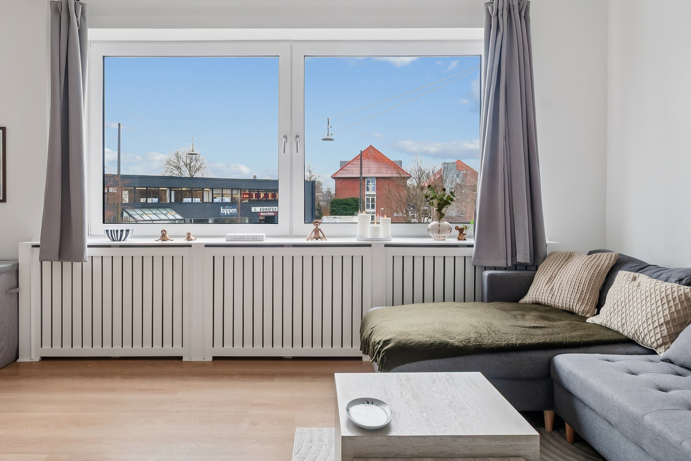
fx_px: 499
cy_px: 187
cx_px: 249
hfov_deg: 68.1
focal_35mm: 26
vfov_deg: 49.3
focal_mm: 12
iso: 200
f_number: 10
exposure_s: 1/10
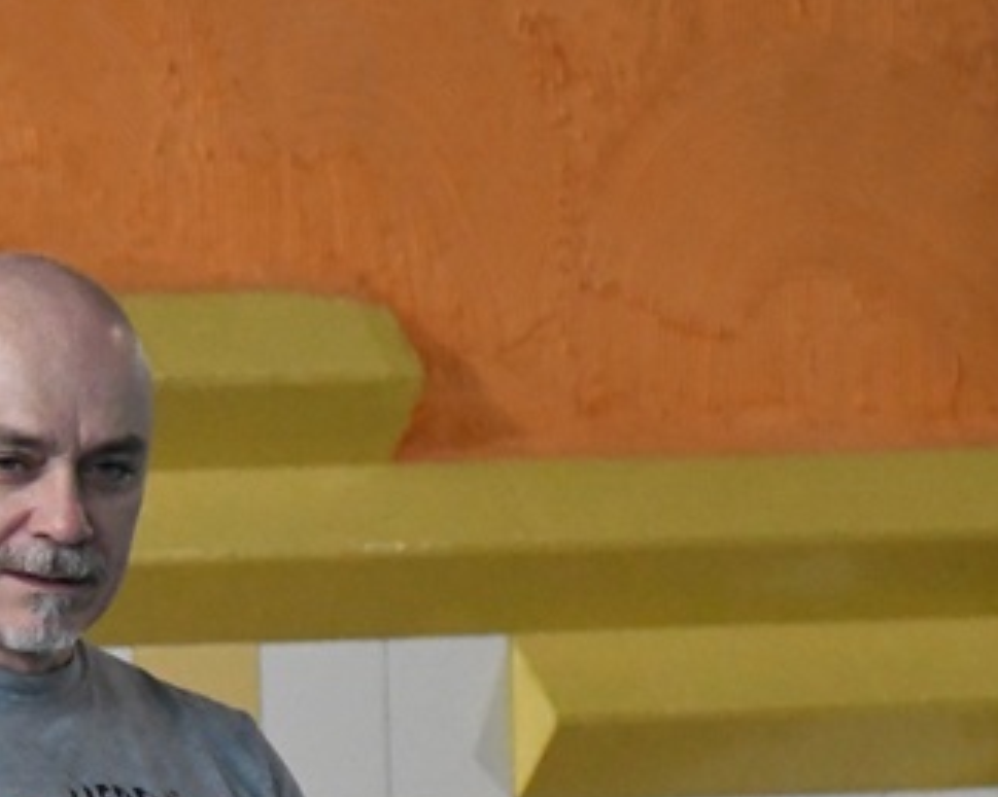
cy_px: 541
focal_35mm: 495
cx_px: -624
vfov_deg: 3.1
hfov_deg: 3.9
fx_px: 14612
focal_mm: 95
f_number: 5.3
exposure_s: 1/400
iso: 5600
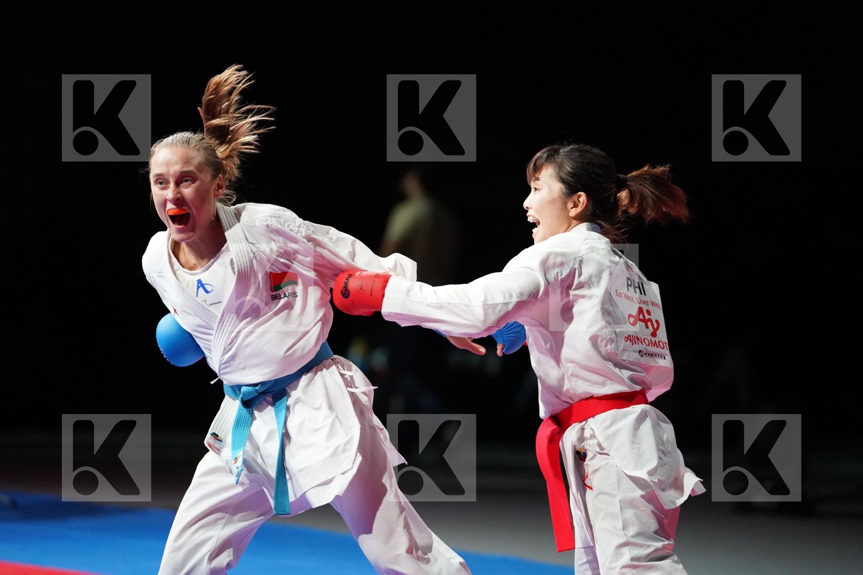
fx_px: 3859
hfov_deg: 12.8
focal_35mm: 161
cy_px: 288
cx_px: 432
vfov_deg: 8.5
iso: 6400
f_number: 2.8
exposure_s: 1/1000
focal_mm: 161
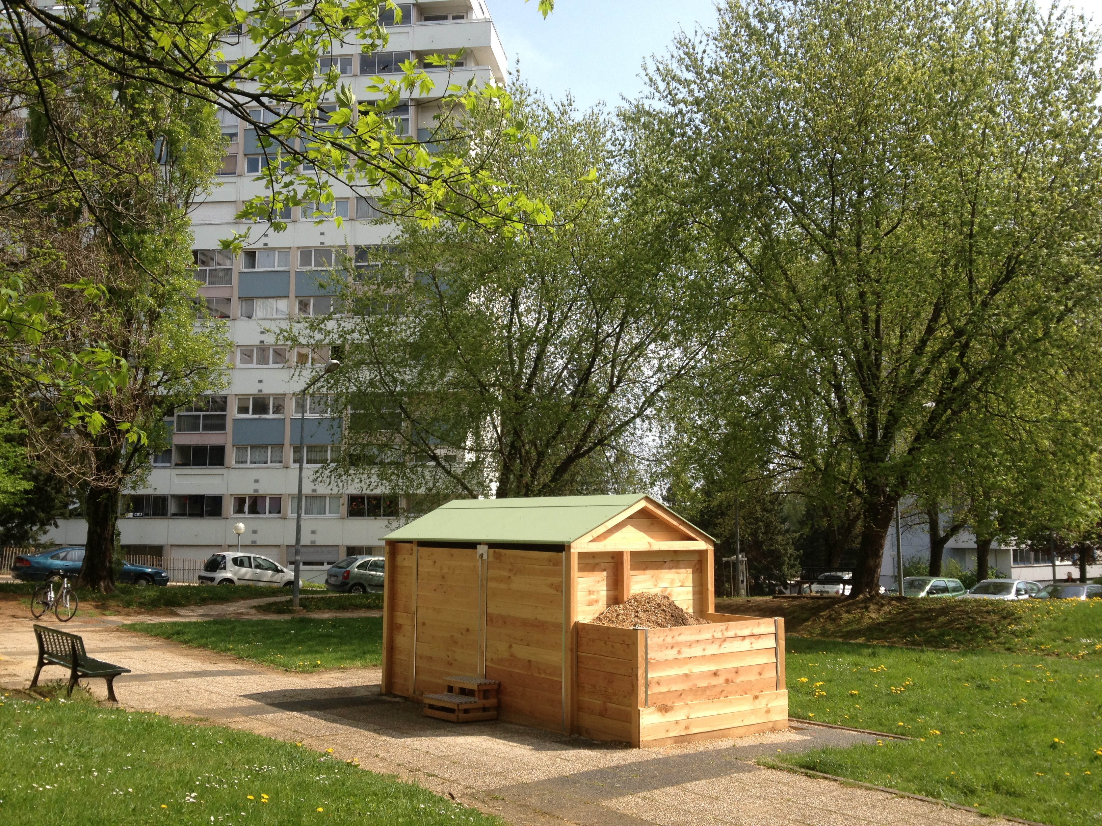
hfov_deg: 52.6
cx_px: 551
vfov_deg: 40.7
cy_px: 413
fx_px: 1114
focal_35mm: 35
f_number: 2.4
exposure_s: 1/968
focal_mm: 4.28
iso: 50
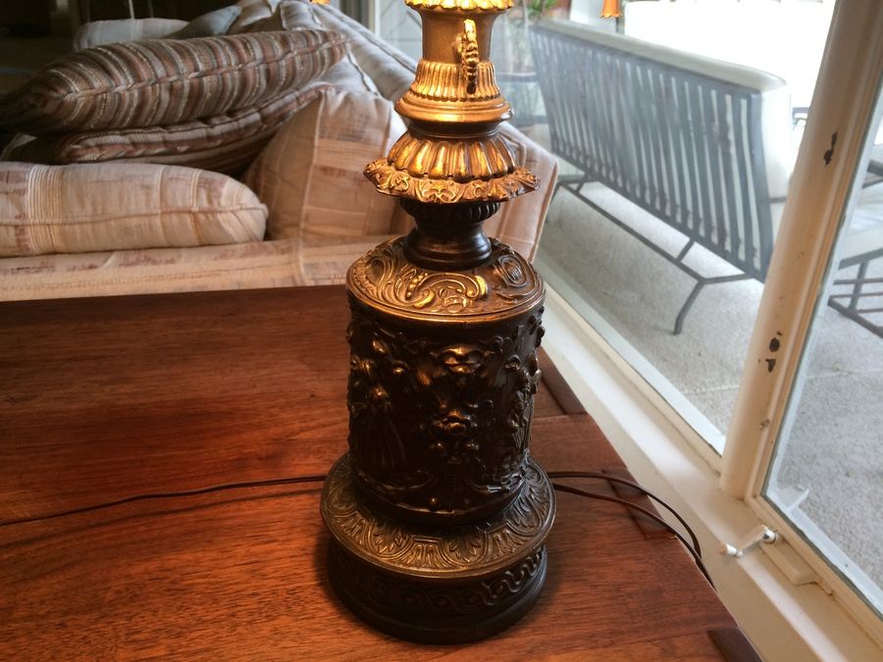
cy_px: 331
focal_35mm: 30
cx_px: 442
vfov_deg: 46.8
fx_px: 765
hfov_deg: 60.0
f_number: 2.2
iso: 40
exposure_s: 1/40
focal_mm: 4.12
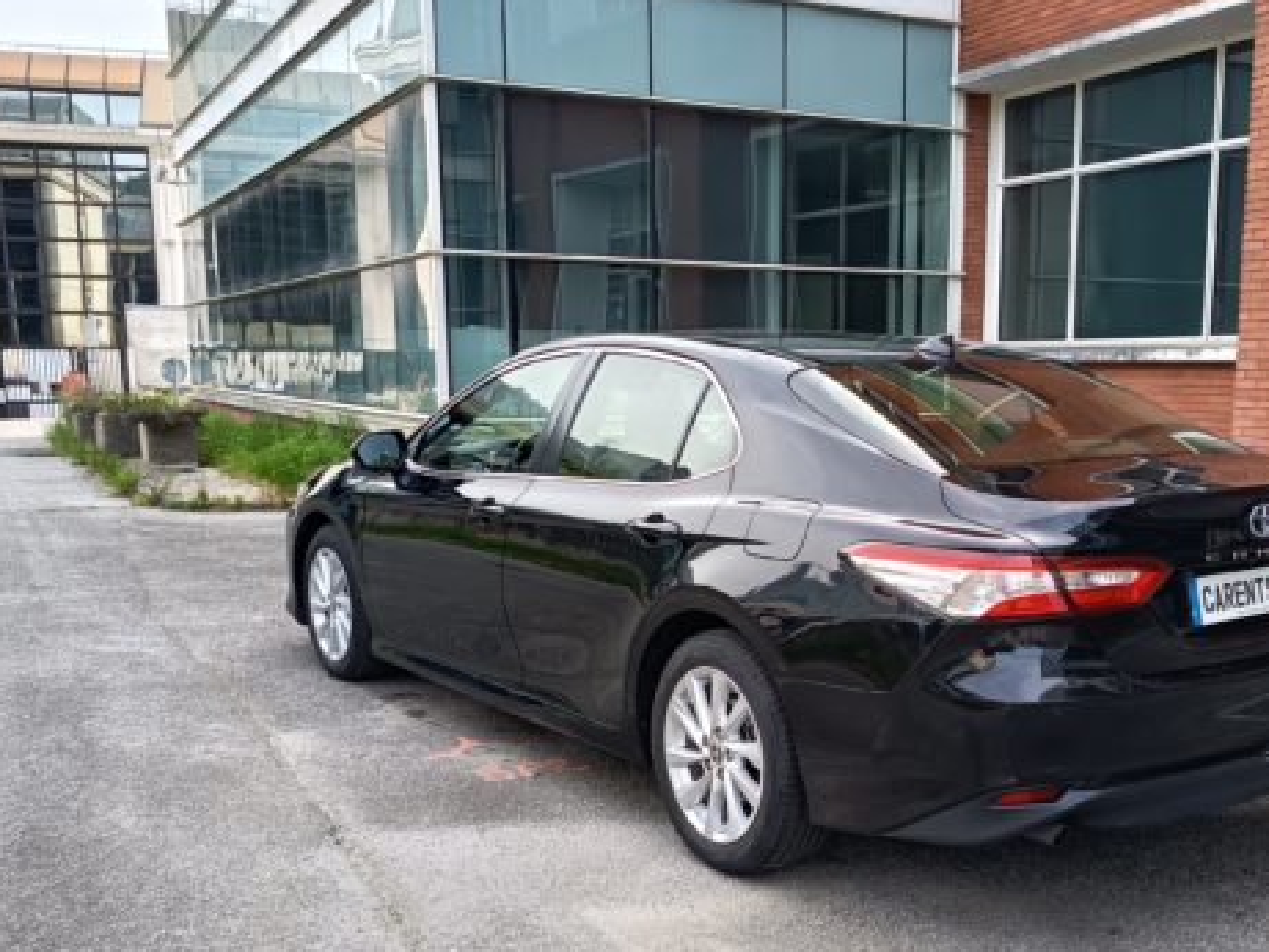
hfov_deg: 46.2
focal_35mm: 40
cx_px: 826
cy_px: 605
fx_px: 1467
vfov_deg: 35.7
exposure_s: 1/100
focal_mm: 5.24
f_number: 1.7
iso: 75
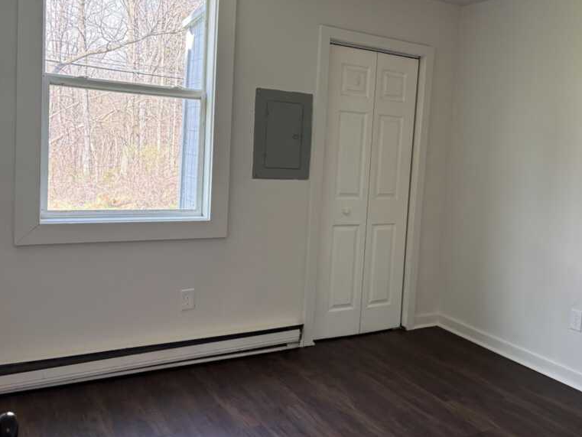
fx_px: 589
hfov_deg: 51.8
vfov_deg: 40.7
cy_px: 201
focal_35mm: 35
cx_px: 378
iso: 160
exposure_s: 1/120
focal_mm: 5.96
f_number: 1.6
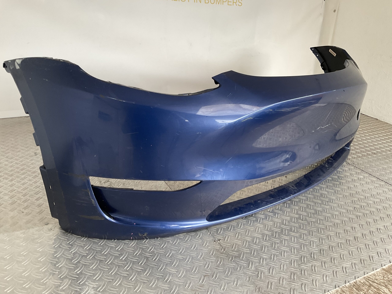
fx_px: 328
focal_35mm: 29
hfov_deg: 61.7
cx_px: 196
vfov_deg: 48.2
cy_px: 147
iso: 50
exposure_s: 1/50
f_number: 1.8
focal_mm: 3
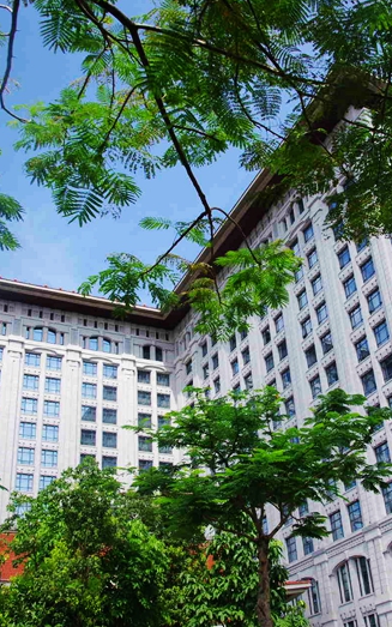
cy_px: 311
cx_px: 249
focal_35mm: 39
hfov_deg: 32.6
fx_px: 666
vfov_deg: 50.4
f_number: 5
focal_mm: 17
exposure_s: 1/800
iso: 200
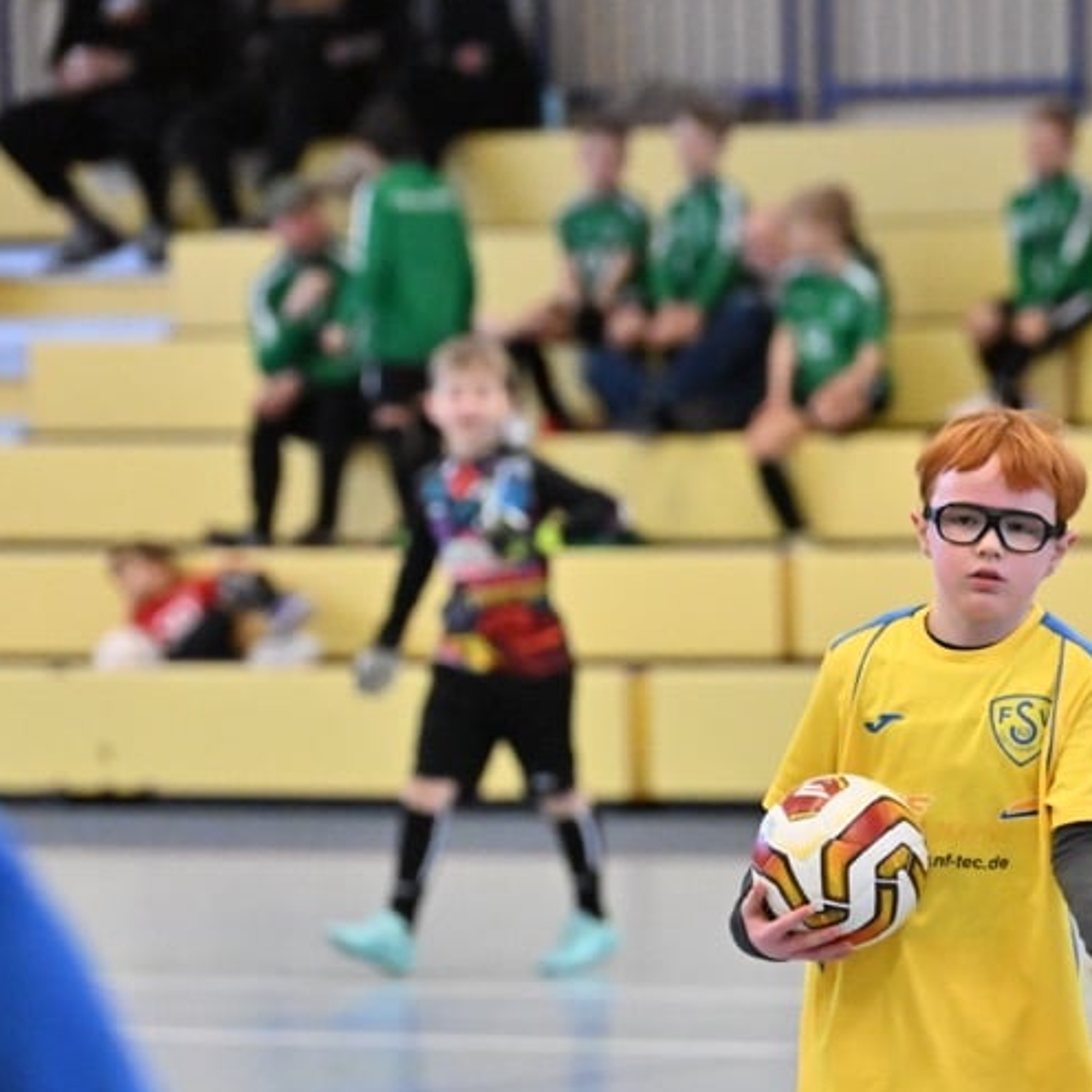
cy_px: 811
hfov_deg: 5.9
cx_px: 1121
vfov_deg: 5.9
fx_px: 10564
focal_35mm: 296
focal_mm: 135
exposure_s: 1/1000
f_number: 3.5
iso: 8000
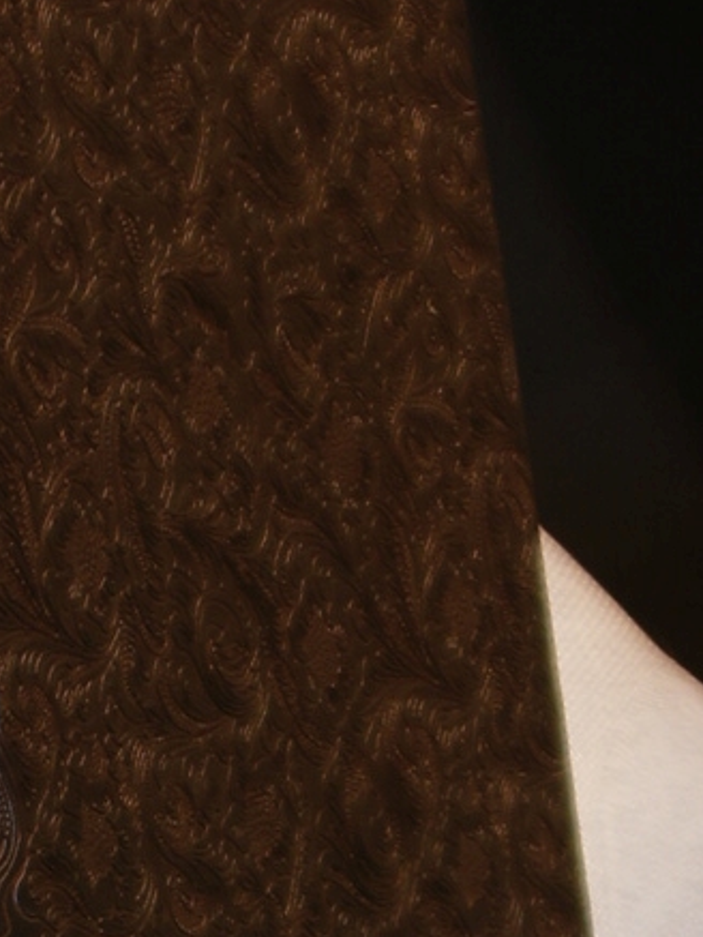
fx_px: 5711
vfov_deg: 9.1
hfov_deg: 7.0
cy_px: 1469
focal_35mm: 211
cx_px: -69
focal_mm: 28
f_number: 4.5
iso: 100
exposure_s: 1/6
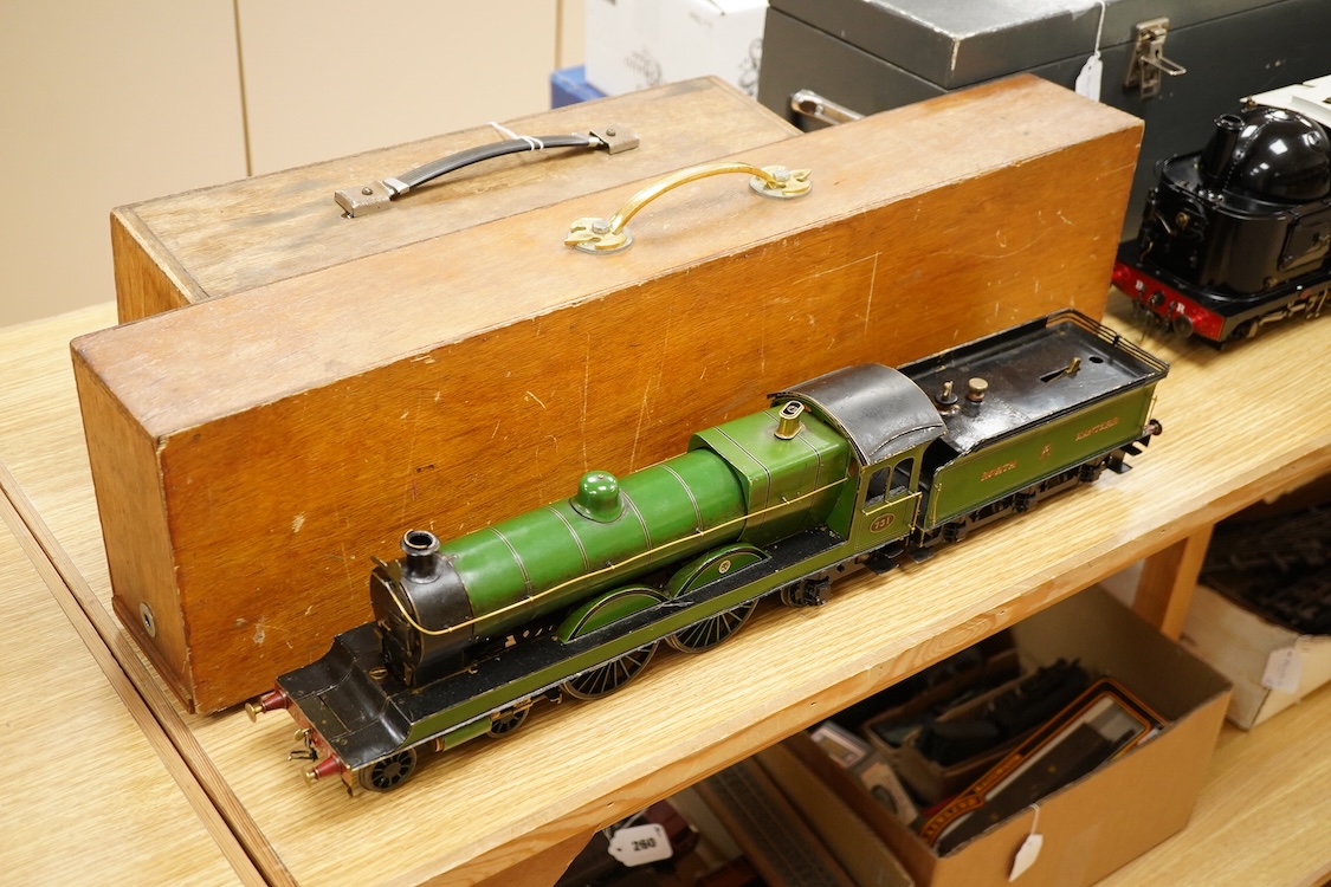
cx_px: 666
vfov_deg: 29.9
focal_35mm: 45
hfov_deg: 43.6
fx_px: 1664
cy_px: 444
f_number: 5
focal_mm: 30
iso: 2000
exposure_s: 1/125
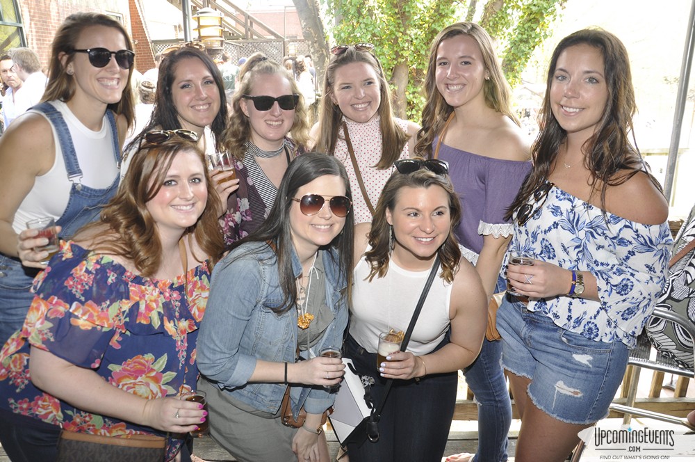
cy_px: 231
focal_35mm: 27
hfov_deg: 67.4
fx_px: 521
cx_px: 348
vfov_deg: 47.8
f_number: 5
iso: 400
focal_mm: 18
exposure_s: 1/60
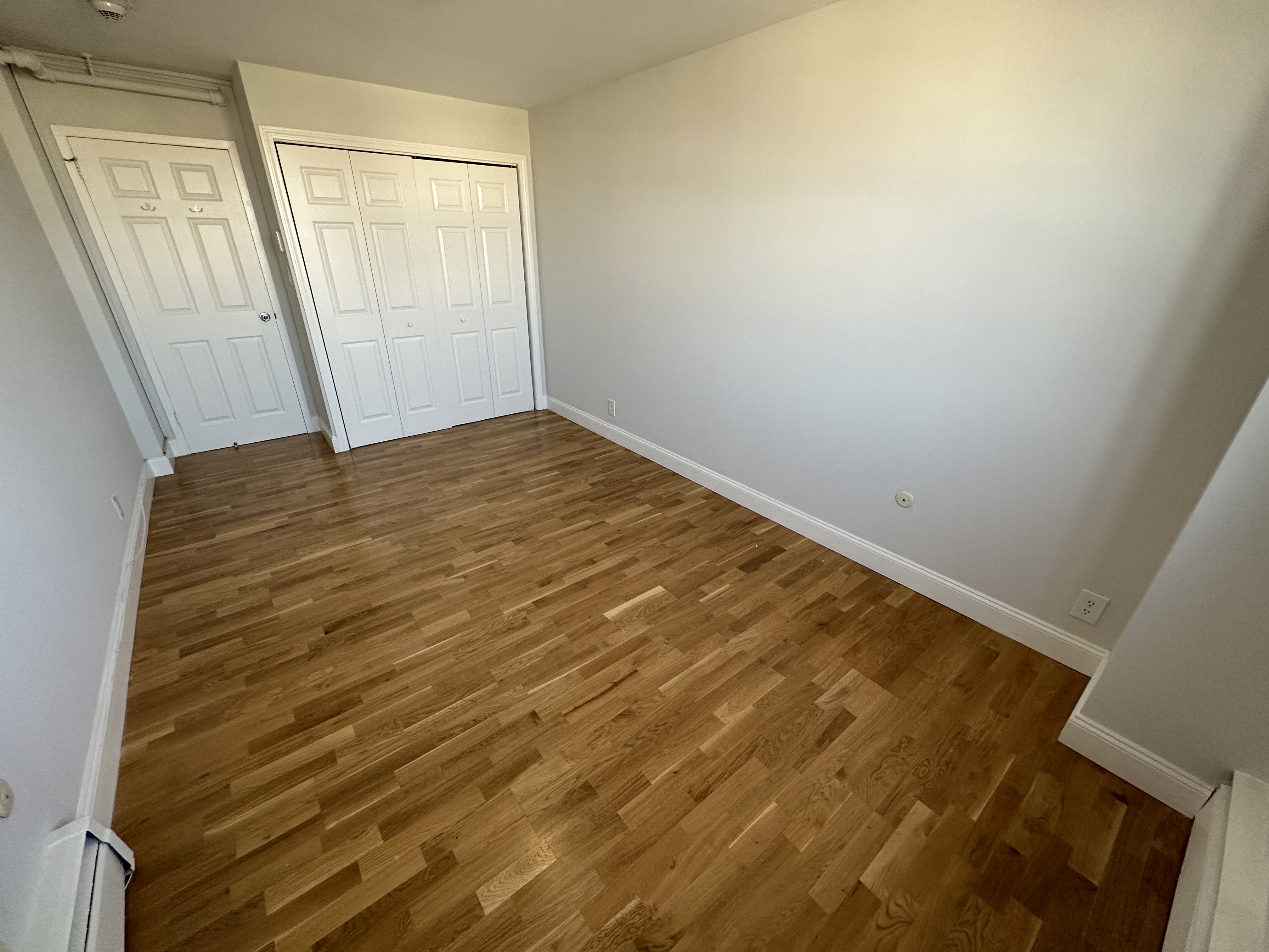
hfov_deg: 102.1
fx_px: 513
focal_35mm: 14
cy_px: 476
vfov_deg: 85.7
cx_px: 634
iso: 160
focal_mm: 2.22
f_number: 2.2
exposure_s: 1/120
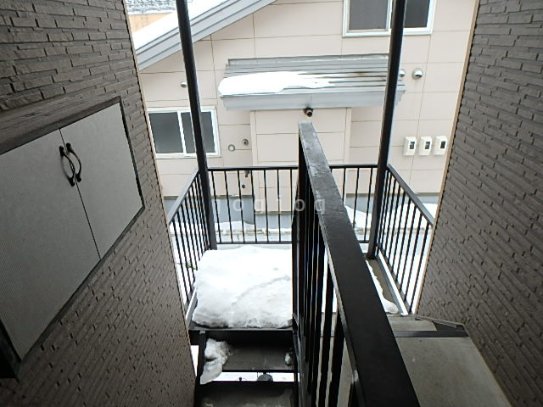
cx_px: 272
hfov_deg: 79.0
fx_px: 329
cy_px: 204
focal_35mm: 21
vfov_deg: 63.4
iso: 125
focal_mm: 3.7
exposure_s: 1/100
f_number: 3.5
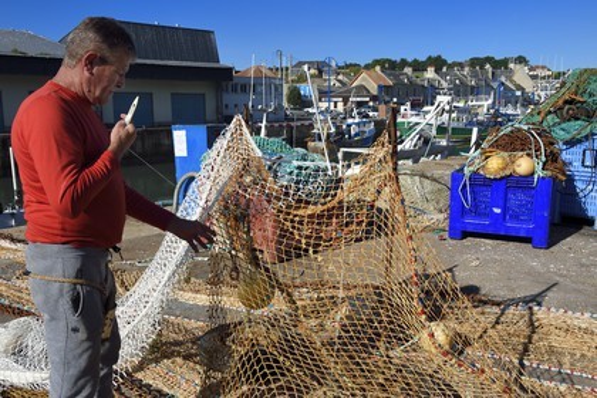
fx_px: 564
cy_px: 199
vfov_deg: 38.9
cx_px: 298
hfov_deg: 55.8
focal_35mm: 34
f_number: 11
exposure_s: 1/320
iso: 200
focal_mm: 34
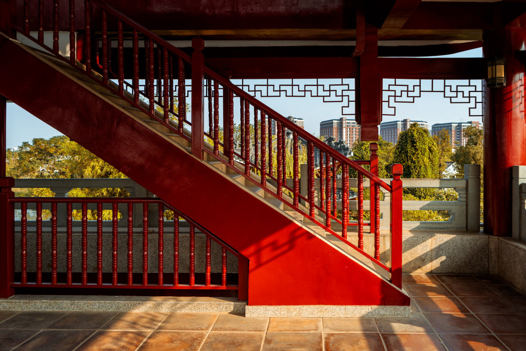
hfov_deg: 65.5
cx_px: 263
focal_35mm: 28
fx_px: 409
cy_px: 176
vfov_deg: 46.4
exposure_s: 1/250
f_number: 4.5
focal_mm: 28
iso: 100
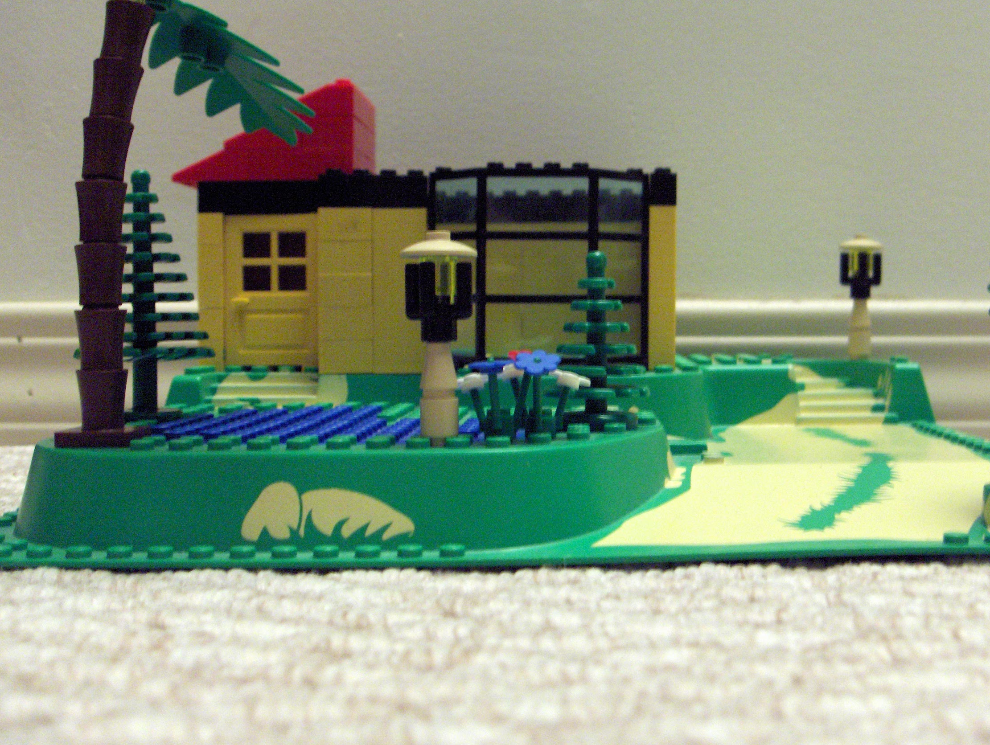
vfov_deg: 29.1
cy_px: 322
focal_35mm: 50
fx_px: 1432
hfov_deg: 38.0
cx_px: 603
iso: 200
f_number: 2.8
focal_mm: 8
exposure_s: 1/12.1
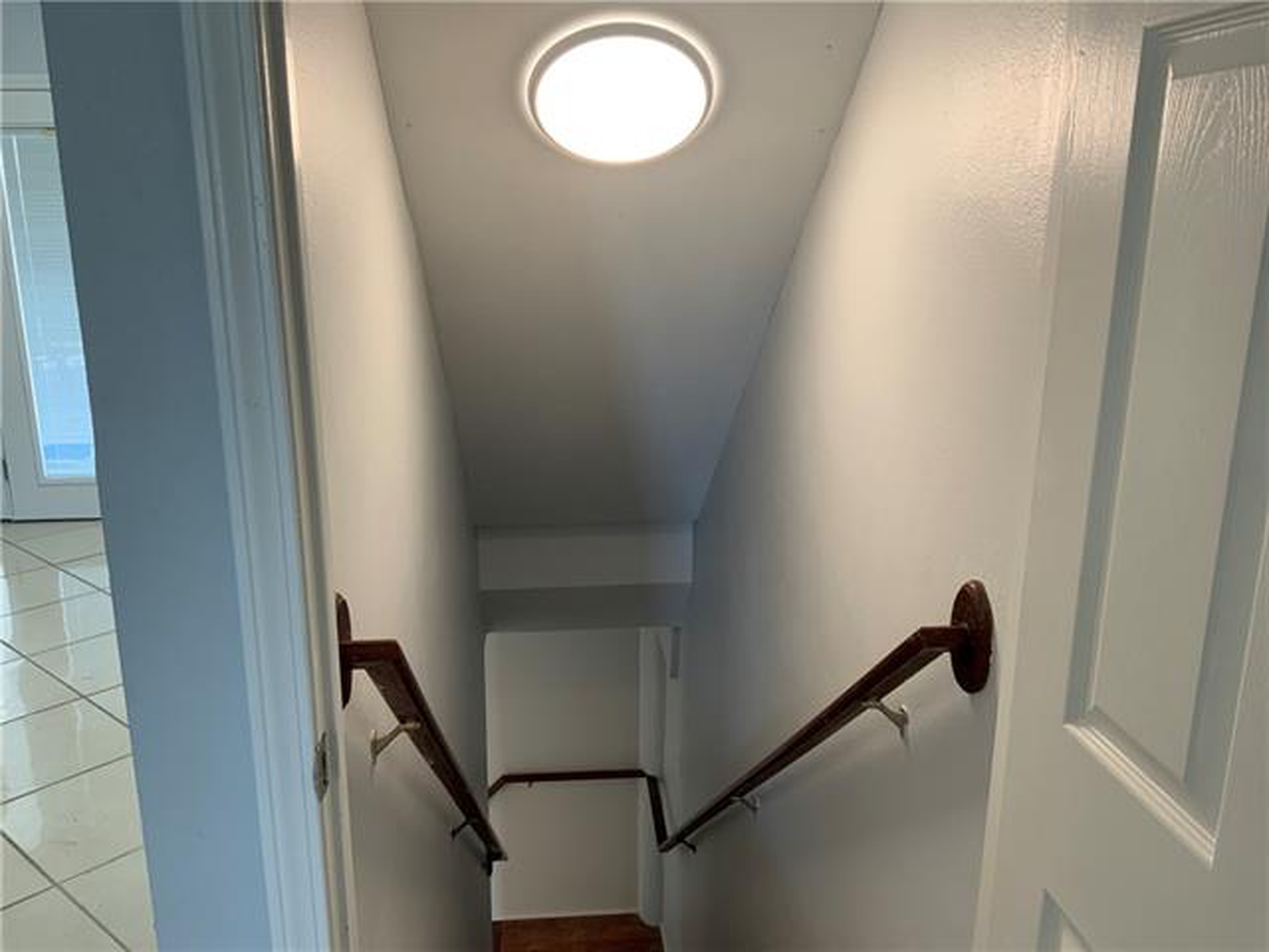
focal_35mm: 29
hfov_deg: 61.7
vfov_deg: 48.2
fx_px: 1063
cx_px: 634
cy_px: 476
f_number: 1.8
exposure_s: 1/60
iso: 40
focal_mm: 3
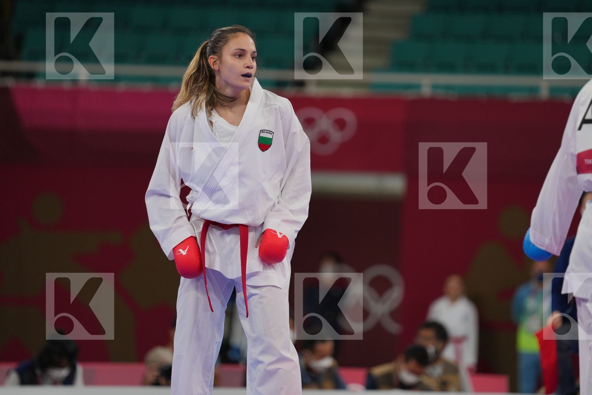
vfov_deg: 6.2
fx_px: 3667
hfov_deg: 9.2
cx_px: 329
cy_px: 176
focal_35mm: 223
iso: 500
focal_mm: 200
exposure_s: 1/1000
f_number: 2.8
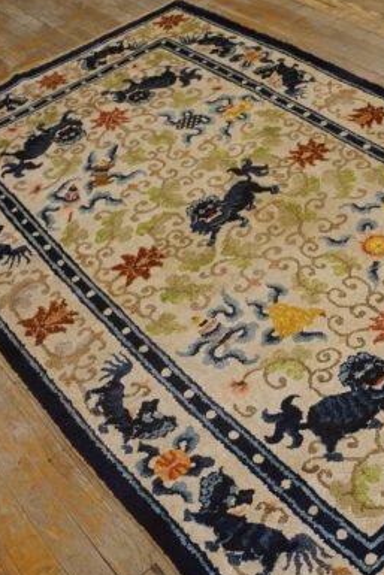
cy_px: 295
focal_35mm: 42
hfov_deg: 30.9
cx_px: 323
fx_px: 671
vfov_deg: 46.4
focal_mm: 18
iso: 500
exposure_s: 1/60
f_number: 4
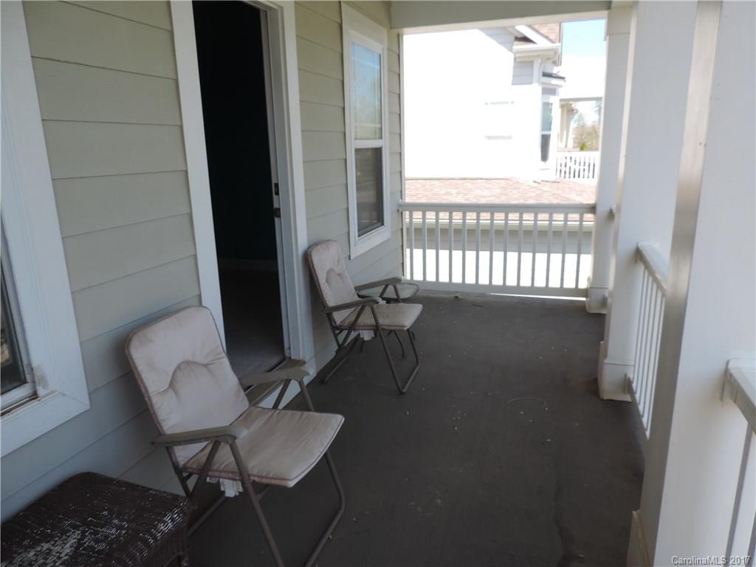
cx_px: 378
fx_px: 524
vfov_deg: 56.8
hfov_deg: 71.6
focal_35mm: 24
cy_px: 284
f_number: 3
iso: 80
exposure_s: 1/400
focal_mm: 4.3
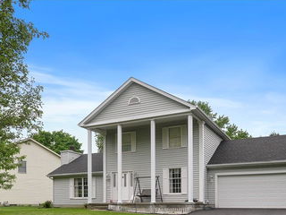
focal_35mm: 32
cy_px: 171
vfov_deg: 42.3
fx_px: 264
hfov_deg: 56.6
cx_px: 163
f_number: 4
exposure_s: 1/160
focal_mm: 10
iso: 200
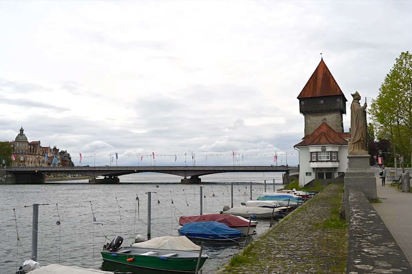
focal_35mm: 33
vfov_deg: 39.9
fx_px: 377
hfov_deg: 57.2
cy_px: 137
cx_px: 206
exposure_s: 1/800
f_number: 14
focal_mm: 33
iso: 400
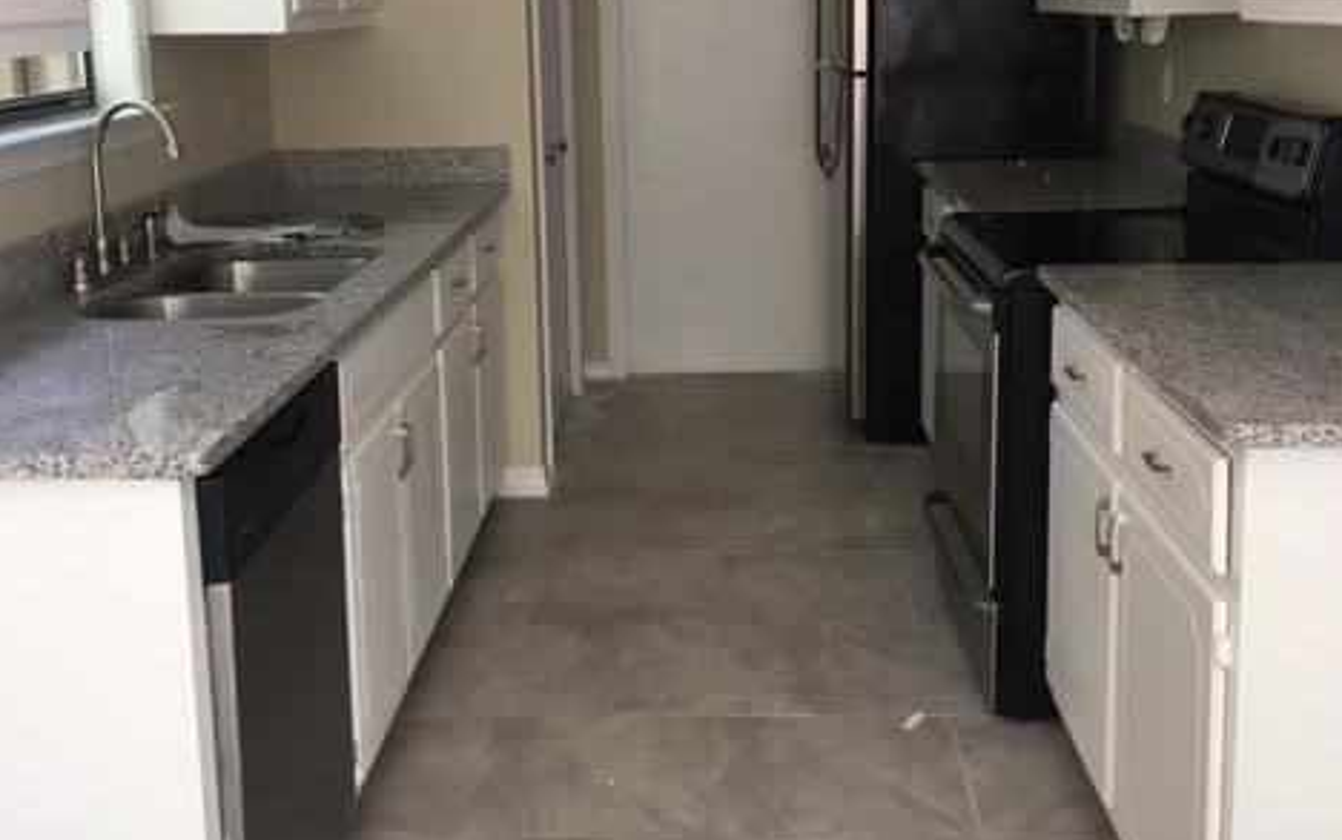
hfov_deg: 47.2
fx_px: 1537
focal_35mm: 42
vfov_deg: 30.3
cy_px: 258
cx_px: 682
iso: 64
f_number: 2.2
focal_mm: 4.15
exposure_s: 1/30
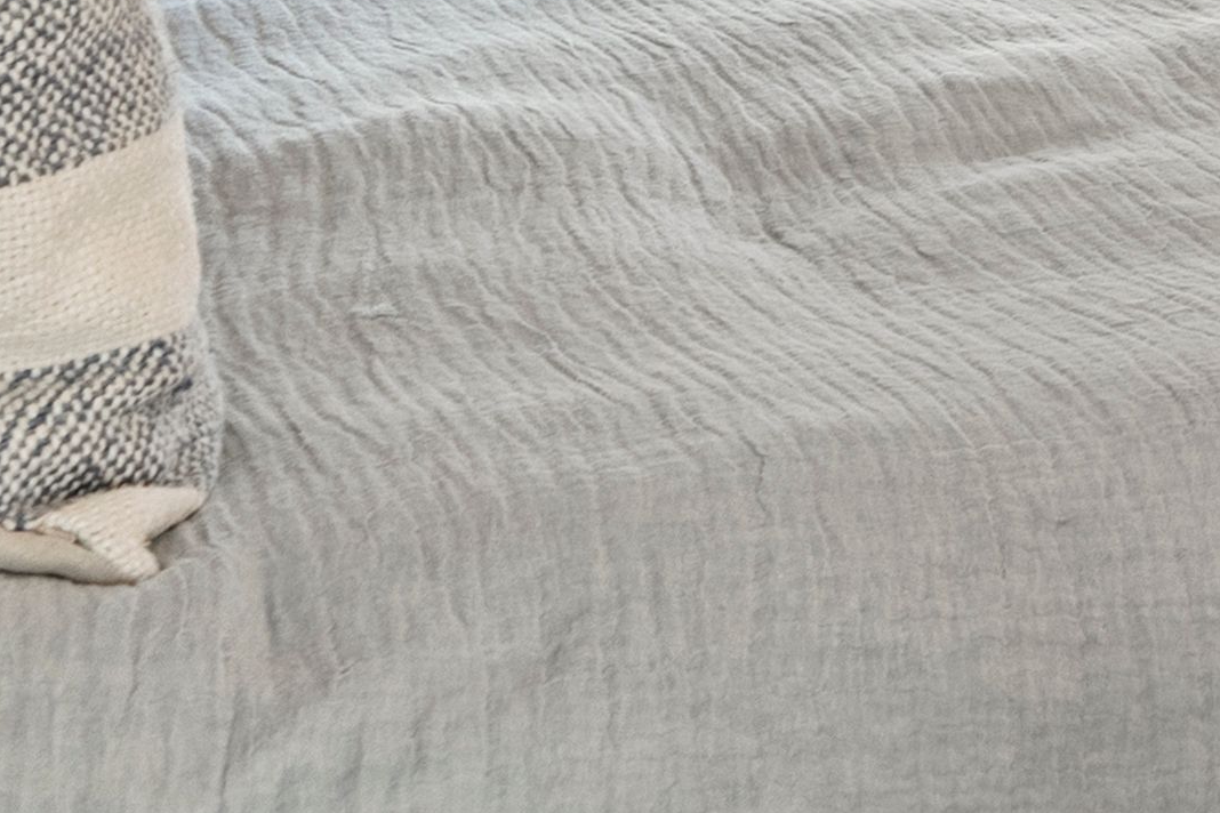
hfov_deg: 16.3
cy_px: -638
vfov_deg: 12.0
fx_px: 3558
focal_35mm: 105
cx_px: 2208
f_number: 9
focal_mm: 16
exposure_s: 1/2.5
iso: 320
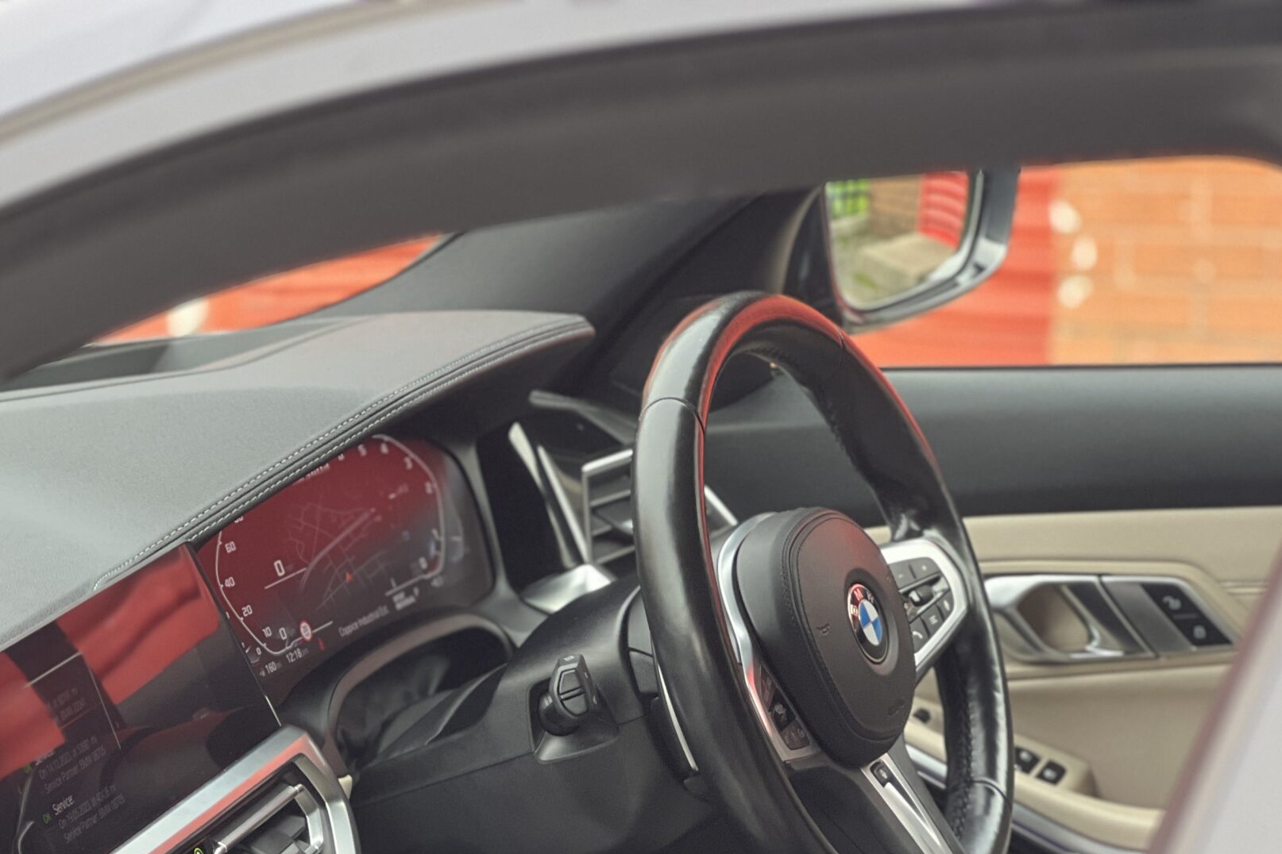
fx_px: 4522
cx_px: 489
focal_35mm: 127
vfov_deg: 10.7
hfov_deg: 16.1
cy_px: 761
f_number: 2.8
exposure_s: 1/121
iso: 200
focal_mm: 9
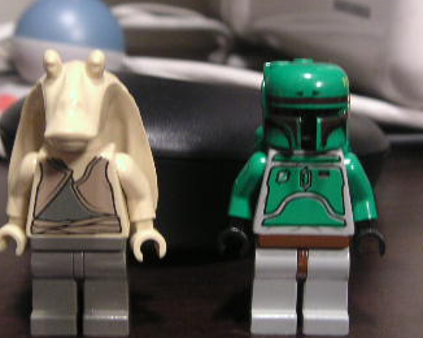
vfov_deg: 21.5
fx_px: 888
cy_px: 150
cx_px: 192
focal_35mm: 71
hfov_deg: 26.8
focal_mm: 5.7
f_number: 2.8
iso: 100
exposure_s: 1/1.6
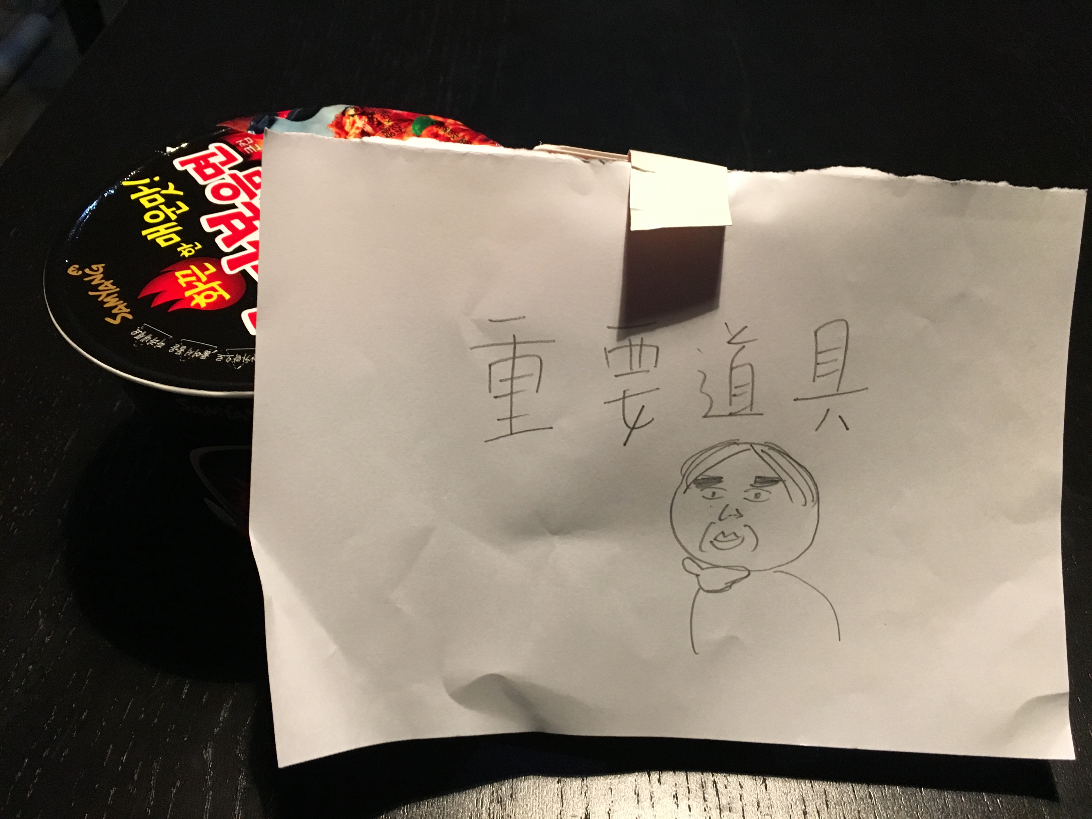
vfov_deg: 48.2
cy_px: 410
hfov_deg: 61.7
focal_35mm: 29
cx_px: 546
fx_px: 915
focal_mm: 4.15
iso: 200
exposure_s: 1/20
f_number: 2.2
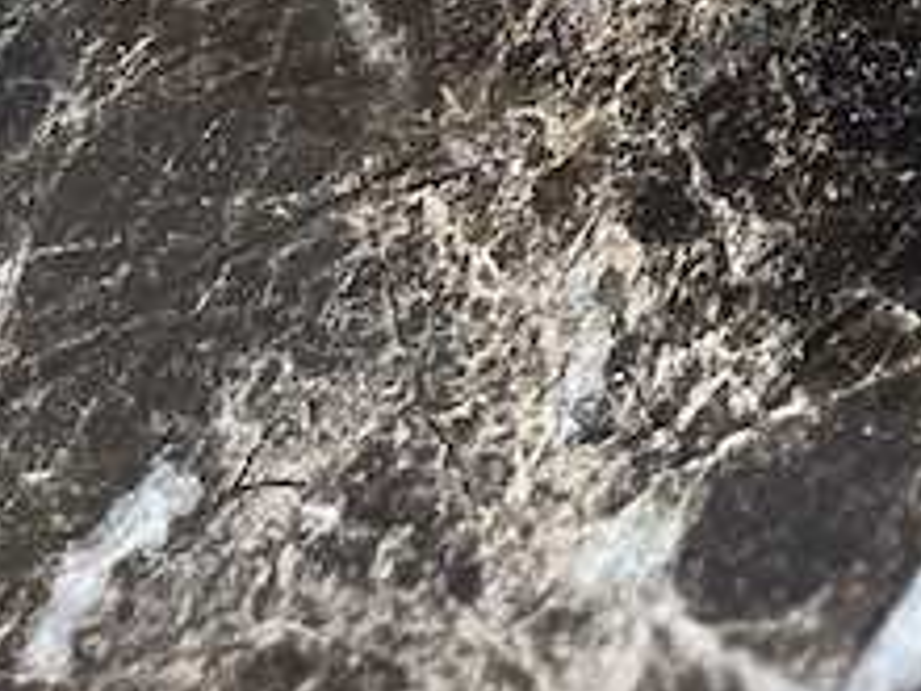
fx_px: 4018
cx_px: 1239
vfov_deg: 8.7
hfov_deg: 12.6
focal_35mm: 151
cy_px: -1097
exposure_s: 1/33
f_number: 1.6
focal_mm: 5.1
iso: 500
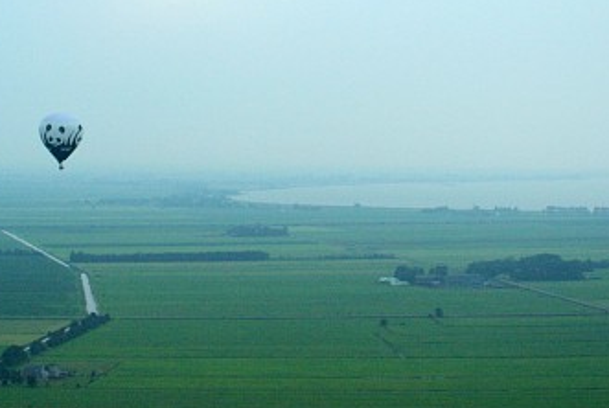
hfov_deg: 28.0
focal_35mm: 72
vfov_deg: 19.0
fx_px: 1220
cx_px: 239
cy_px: 148
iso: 1600
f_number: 3.5
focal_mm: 35
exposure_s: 1/250
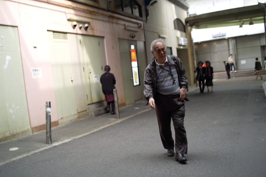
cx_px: 133
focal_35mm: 41
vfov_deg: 32.6
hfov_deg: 47.4
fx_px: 303
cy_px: 88
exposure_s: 1/60
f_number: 2.8
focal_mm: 24.2
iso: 100
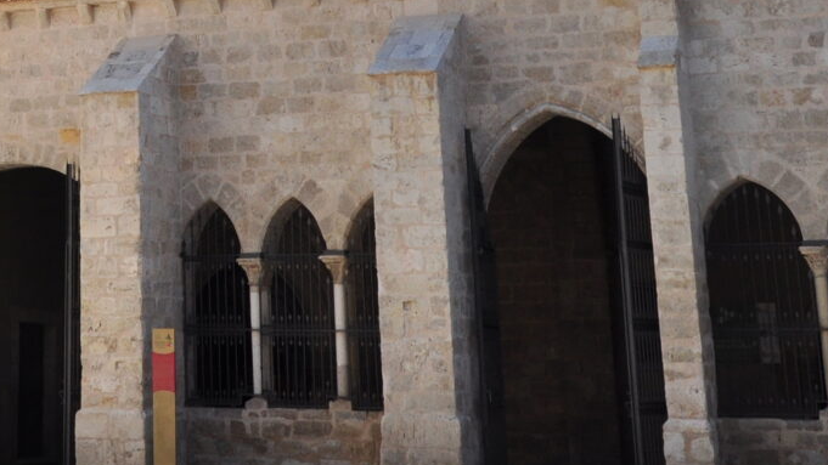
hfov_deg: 24.0
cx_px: 19
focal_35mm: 85
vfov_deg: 13.4
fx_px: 1866
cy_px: -237
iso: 250
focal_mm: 18
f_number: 11
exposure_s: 1/500
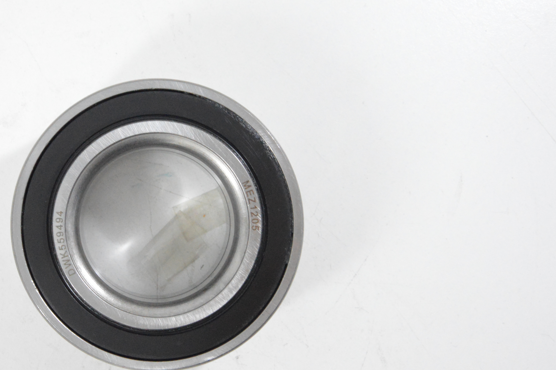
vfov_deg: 15.7
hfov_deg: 23.1
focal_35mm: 87
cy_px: 210
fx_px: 1343
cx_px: 121
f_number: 7.1
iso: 3200
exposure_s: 1/100
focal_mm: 32
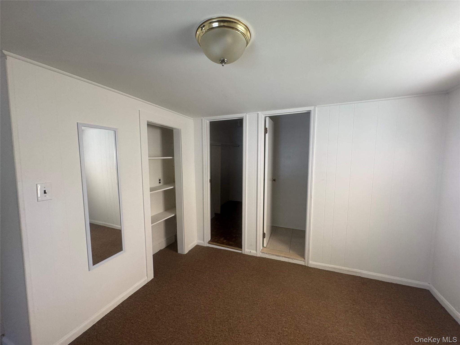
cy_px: 172
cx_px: 230
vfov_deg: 85.7
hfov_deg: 102.1
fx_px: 186
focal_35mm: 14
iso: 160
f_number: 2.2
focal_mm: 2.22
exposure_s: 1/60
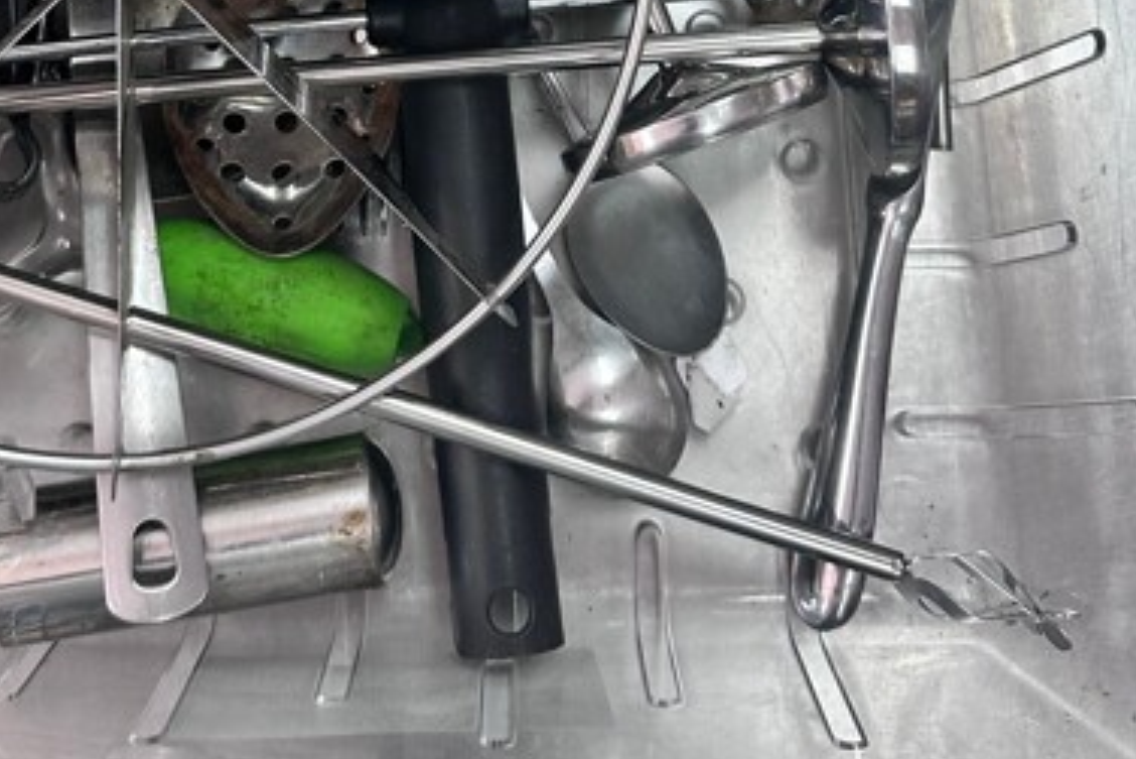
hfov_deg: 36.7
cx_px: 462
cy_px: -165
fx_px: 1705
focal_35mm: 54
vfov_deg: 22.9
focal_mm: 6.86
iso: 200
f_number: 1.78
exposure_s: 1/120
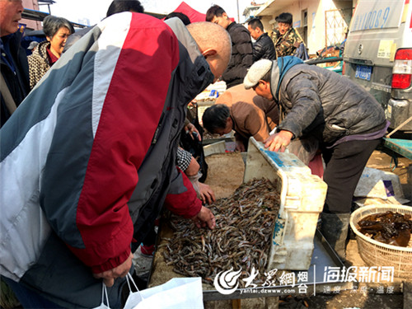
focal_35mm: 29
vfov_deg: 48.2
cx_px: 206
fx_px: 345
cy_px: 154
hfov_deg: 61.7
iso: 25
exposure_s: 1/545
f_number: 2.2
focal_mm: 4.15
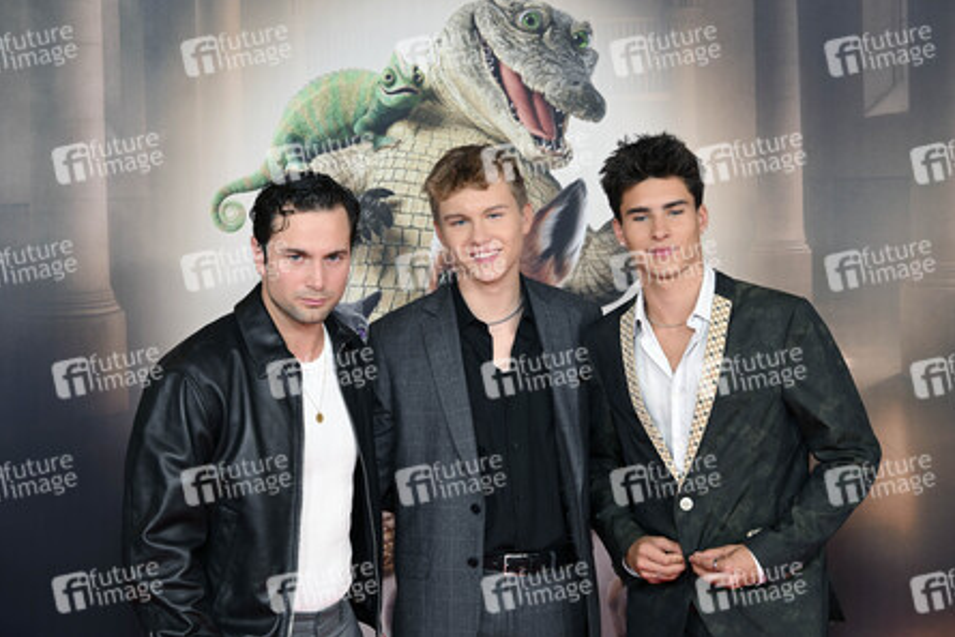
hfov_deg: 26.6
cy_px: 320
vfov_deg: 18.0
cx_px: 480
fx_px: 2017
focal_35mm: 76
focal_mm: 75
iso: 800
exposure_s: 1/160
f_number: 6.3
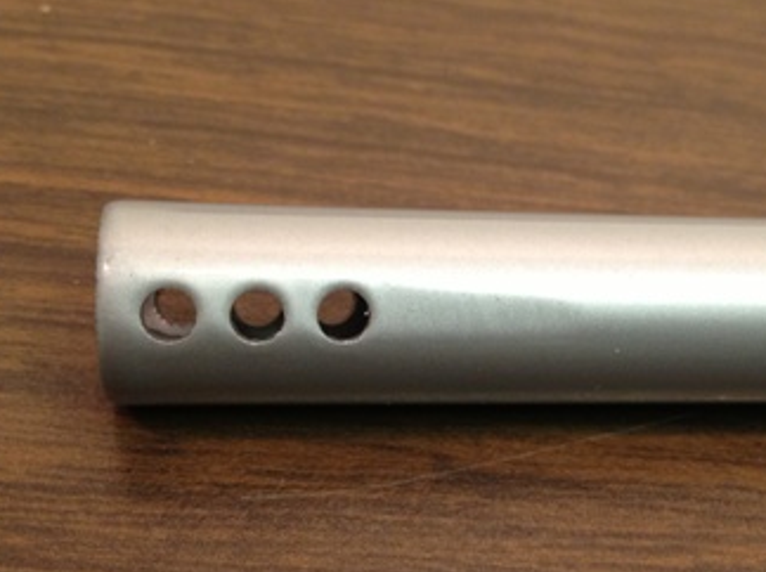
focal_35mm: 53
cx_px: 470
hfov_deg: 36.1
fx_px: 1171
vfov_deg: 27.4
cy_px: 349
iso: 160
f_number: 2.4
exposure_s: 1/20
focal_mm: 4.28
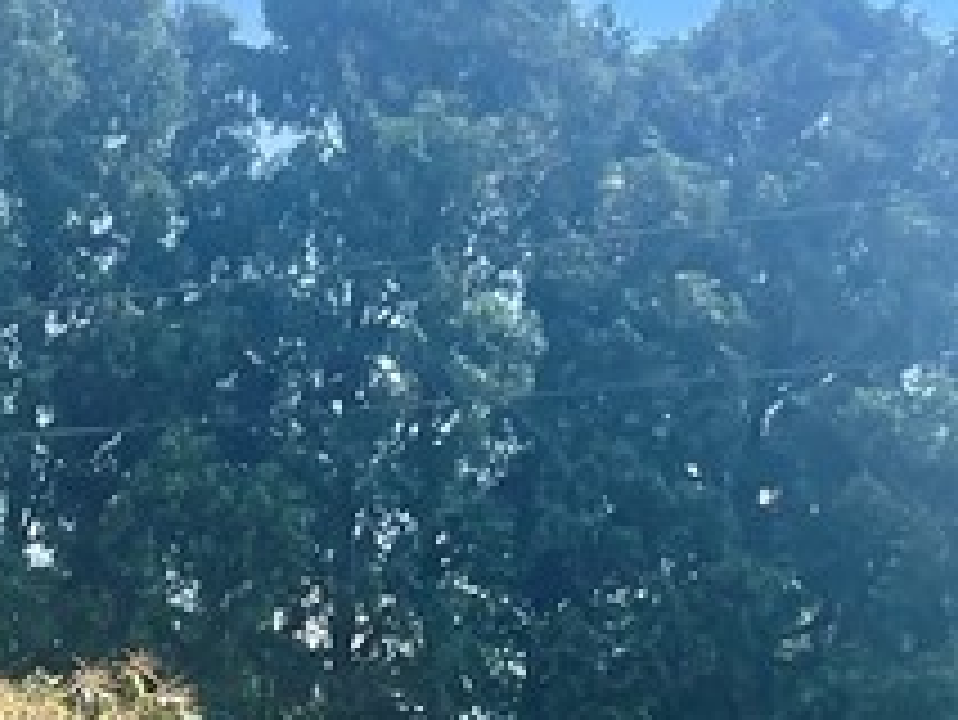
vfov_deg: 10.9
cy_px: 1395
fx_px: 3461
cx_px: -1183
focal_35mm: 125
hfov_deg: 12.9
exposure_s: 1/2132
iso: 32
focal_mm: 4.2
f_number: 1.6
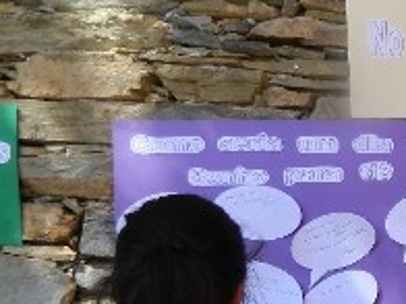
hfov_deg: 24.2
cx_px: 547
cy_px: 355
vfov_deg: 20.1
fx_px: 809
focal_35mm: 69
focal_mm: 4.5
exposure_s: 1/250
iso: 80
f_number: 3.1
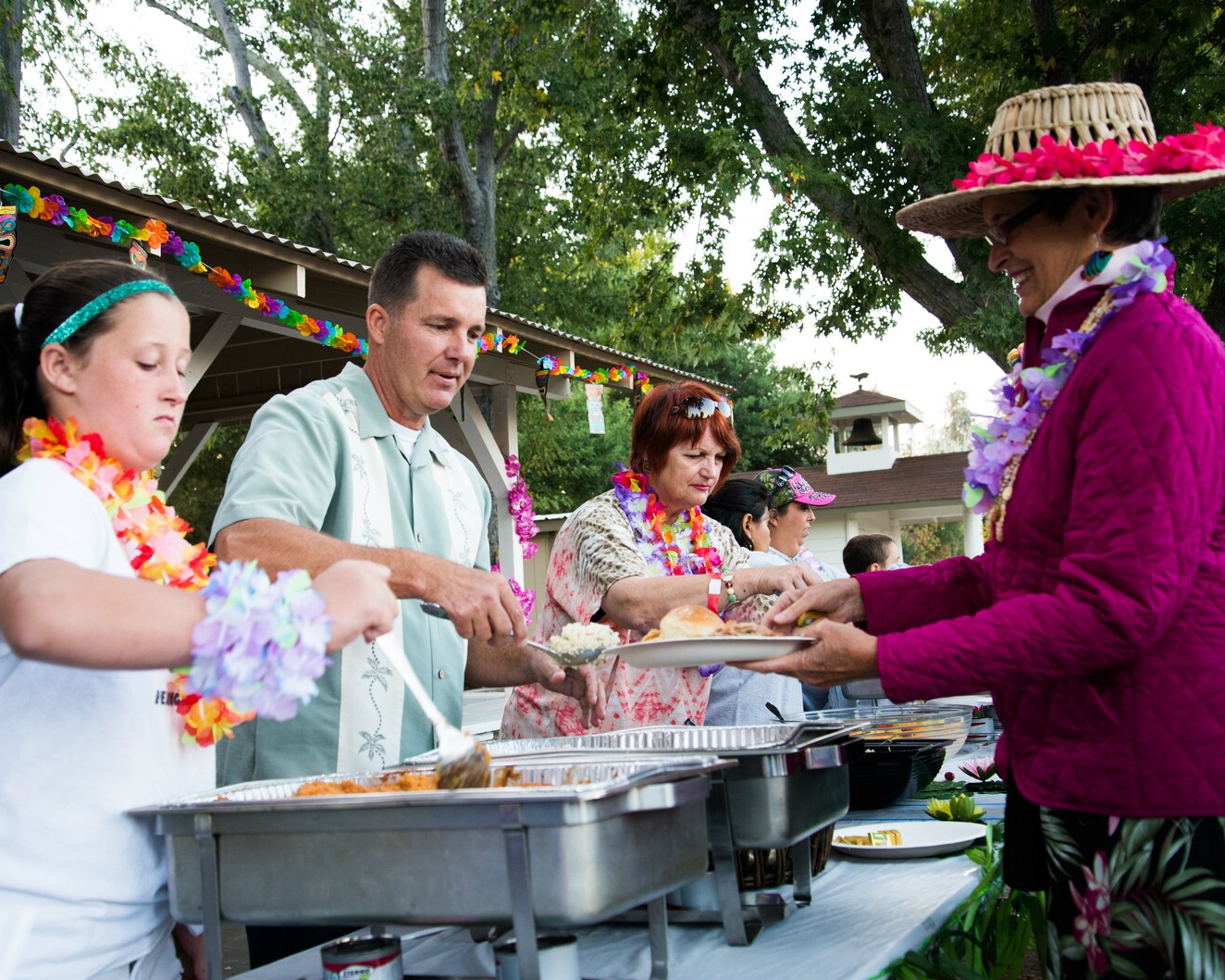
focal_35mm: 39
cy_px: 493
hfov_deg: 46.8
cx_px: 551
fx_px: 1414
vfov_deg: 38.2
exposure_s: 1/125
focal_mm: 34
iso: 800
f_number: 5.6
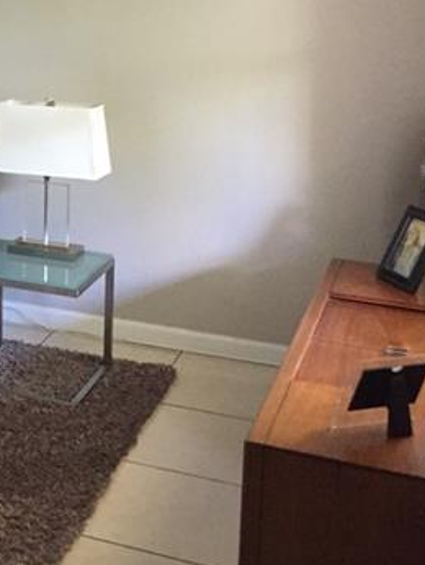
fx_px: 1095
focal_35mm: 67
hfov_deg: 19.4
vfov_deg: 28.2
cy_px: 93
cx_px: -195
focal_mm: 4.15
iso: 250
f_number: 2.2
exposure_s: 1/30
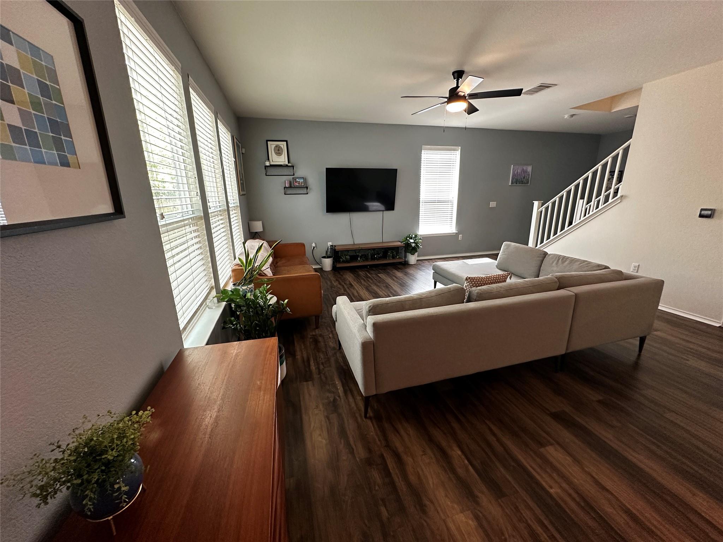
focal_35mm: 14
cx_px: 362
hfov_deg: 102.1
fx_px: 292
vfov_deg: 85.7
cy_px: 271
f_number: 2.2
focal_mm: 2.22
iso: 320
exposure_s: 1/60
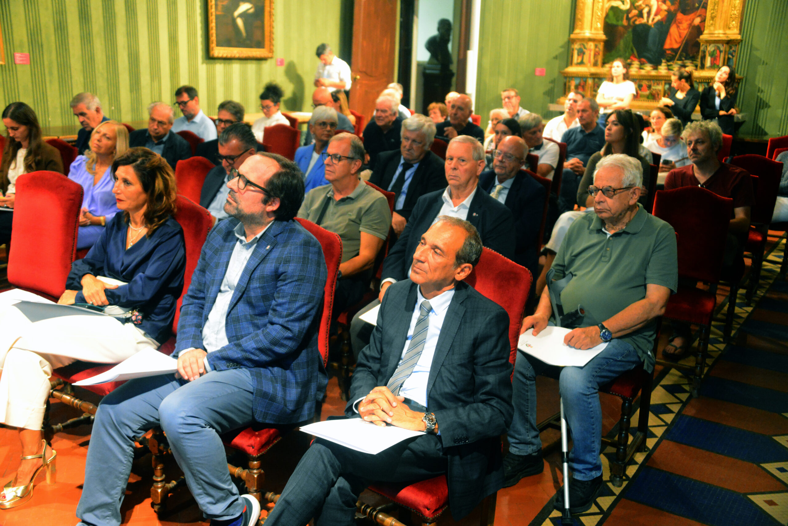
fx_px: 788
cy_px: 263
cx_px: 394
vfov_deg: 36.9
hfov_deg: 53.1
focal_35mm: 36
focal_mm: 36
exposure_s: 1/60
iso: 6400
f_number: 4
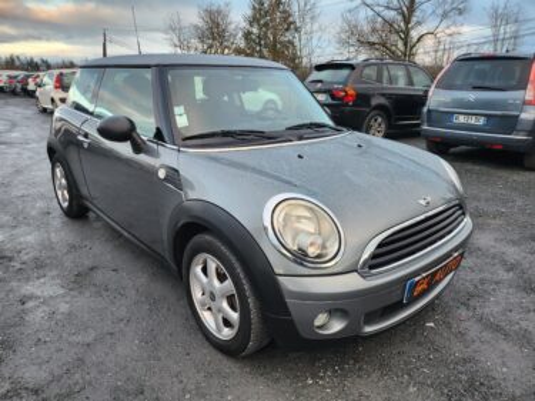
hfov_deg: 71.6
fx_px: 371
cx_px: 268
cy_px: 200
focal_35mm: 24
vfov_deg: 56.8
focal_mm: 5
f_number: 1.8
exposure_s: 1/180
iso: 125
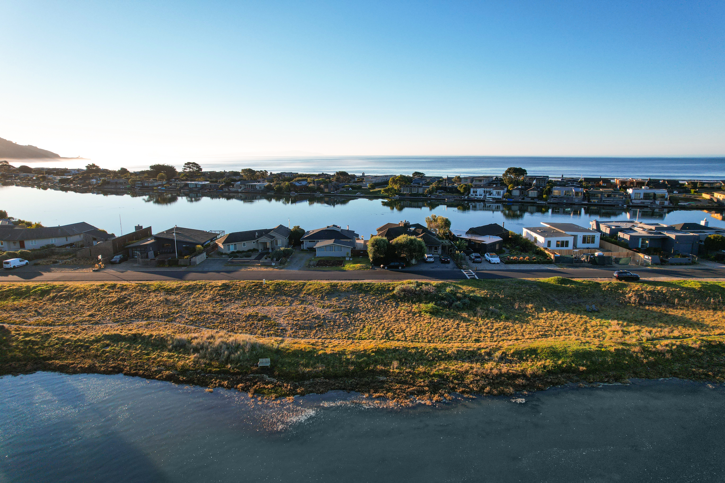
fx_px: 443
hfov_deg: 78.6
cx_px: 362
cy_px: 242
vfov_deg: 57.2
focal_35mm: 22
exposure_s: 1/1250
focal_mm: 8.38
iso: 100
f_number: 2.8
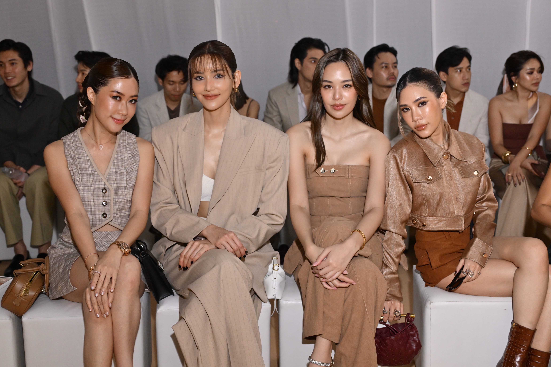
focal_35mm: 44
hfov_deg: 44.5
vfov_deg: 30.5
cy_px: 184
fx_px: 673
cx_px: 276
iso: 3200
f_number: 4
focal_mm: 44
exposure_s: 1/80
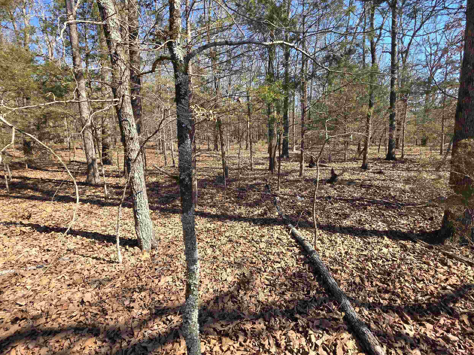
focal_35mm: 16
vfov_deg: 78.0
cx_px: 258
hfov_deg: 94.2
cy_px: 167
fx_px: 219
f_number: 1.9
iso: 40
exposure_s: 1/548
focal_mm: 2.2
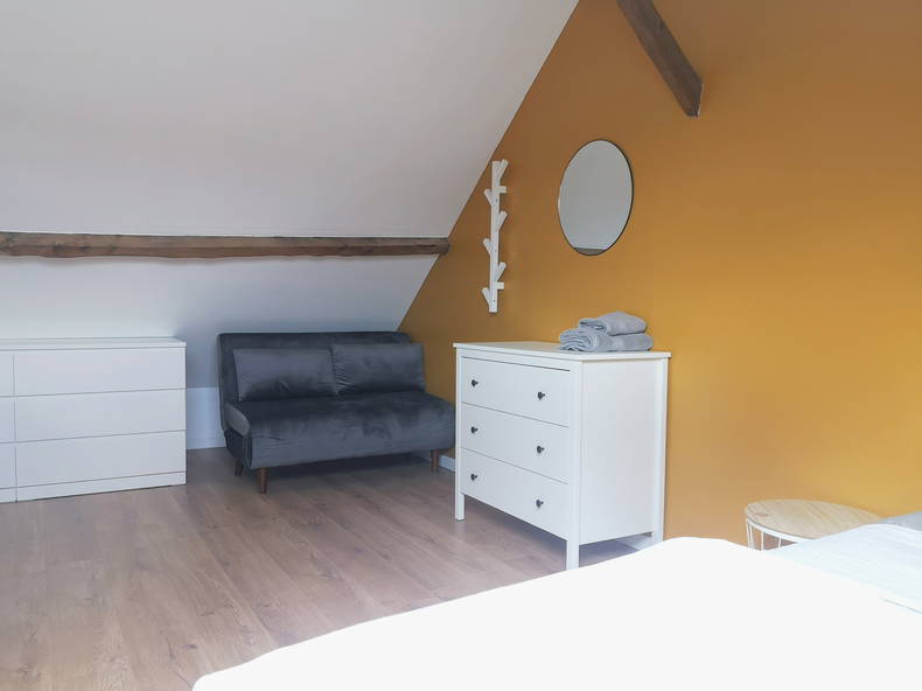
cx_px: 461
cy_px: 346
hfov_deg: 65.3
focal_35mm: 27
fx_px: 719
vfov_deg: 51.3
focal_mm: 3.95
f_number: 1.8
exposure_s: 1/50
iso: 64
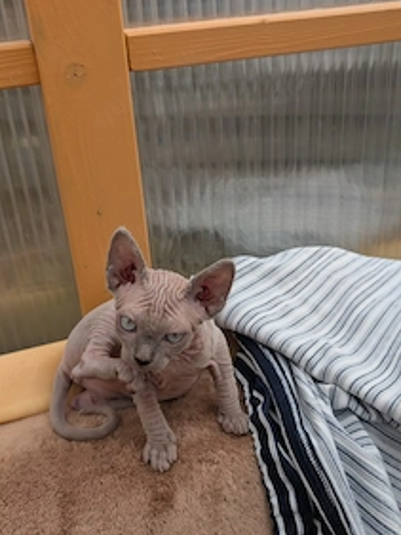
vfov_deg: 53.9
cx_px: 190
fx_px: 525
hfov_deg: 41.8
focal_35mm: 34
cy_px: 251
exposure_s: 1/1111
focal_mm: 6.9
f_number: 1.68
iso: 73
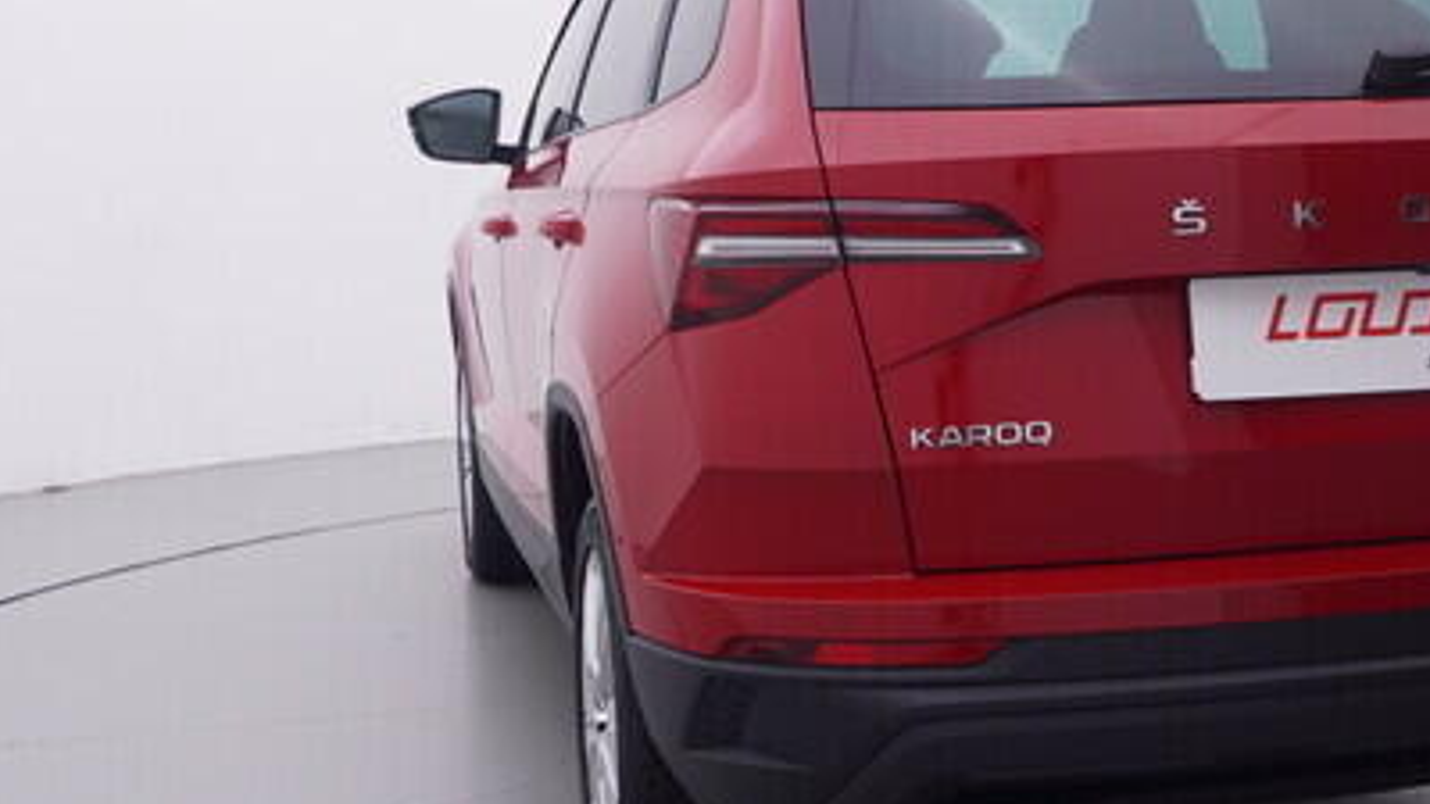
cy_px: 357
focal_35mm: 60
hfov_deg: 34.3
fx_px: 2288
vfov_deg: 19.9
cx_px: 987
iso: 200
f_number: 5
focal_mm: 15
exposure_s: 1/80
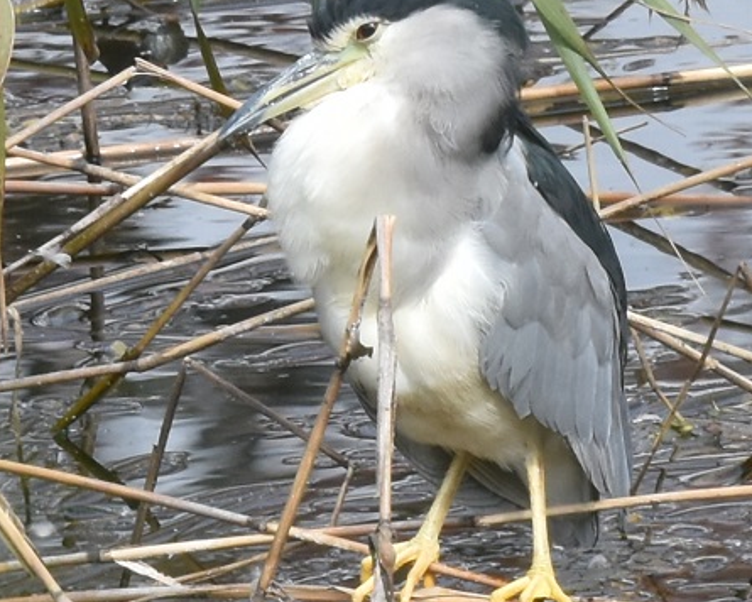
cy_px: 270
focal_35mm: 759
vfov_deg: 2.0
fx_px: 16893
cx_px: 429
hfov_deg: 2.6
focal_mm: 300
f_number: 7.1
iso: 500
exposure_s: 1/500
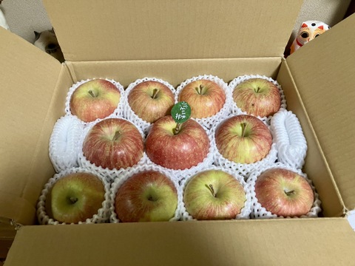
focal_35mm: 28
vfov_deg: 49.7
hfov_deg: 63.4
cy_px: 133
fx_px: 287
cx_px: 178
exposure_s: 1/33
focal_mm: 3.99
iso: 250
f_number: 1.8
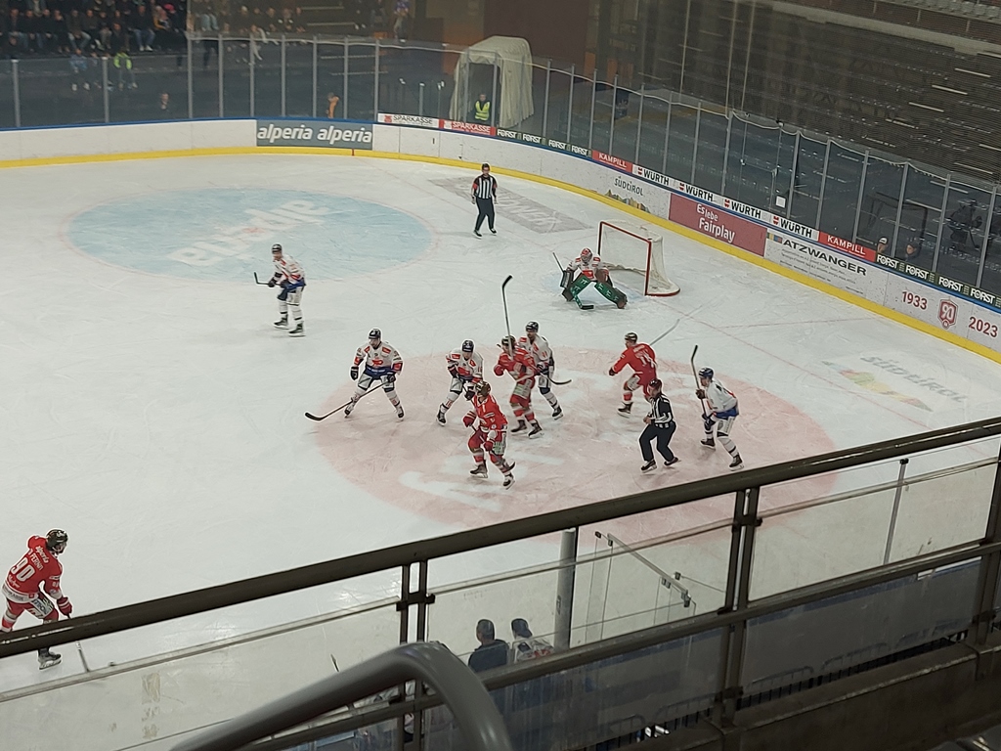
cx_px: 500
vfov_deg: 56.8
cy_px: 376
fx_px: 694
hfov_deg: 71.6
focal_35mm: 24
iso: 50
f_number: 1.8
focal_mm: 5.23
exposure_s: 1/100
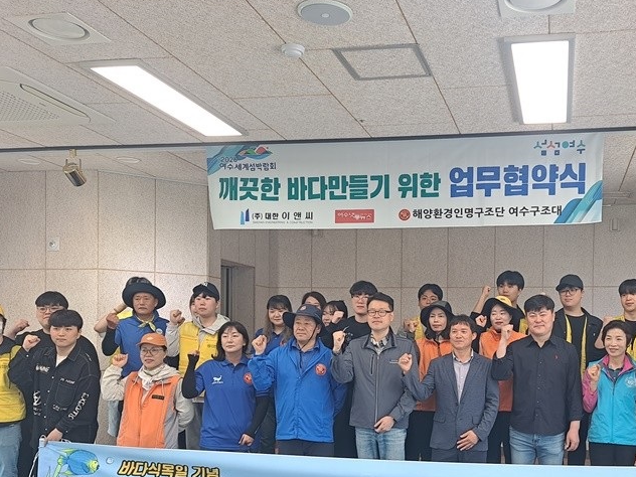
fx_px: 698
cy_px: 349
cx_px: 437
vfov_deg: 36.9
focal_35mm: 38
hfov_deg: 48.0
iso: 80
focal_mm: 5.23
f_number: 1.8
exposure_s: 1/60
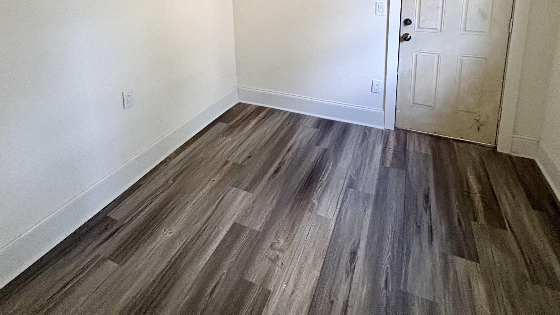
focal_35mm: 21
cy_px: 23
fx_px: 312
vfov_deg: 47.3
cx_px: 285
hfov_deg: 83.8
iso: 250
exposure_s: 1/60
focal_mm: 2.22
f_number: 2.2
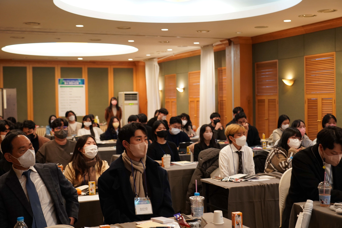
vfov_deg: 25.5
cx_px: 171
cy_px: 114
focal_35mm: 53
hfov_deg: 37.5
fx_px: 503
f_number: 4
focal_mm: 53
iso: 1600
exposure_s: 1/60
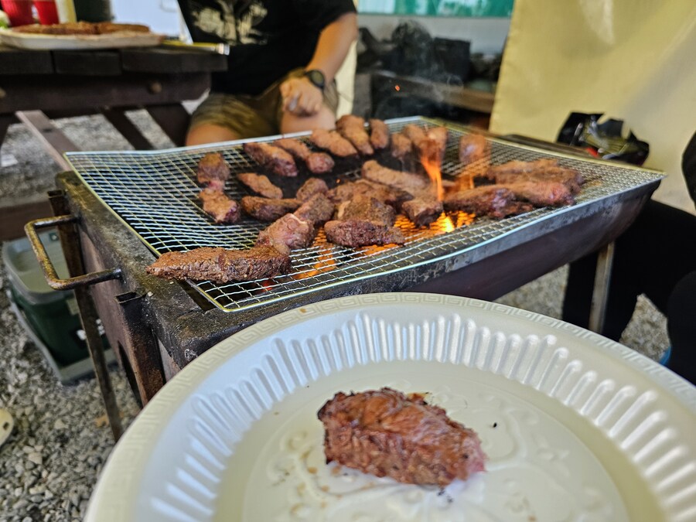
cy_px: 261
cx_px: 348
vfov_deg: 58.9
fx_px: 462
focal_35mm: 23
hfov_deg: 73.9
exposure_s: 1/207
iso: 200
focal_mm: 6.3
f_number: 1.7
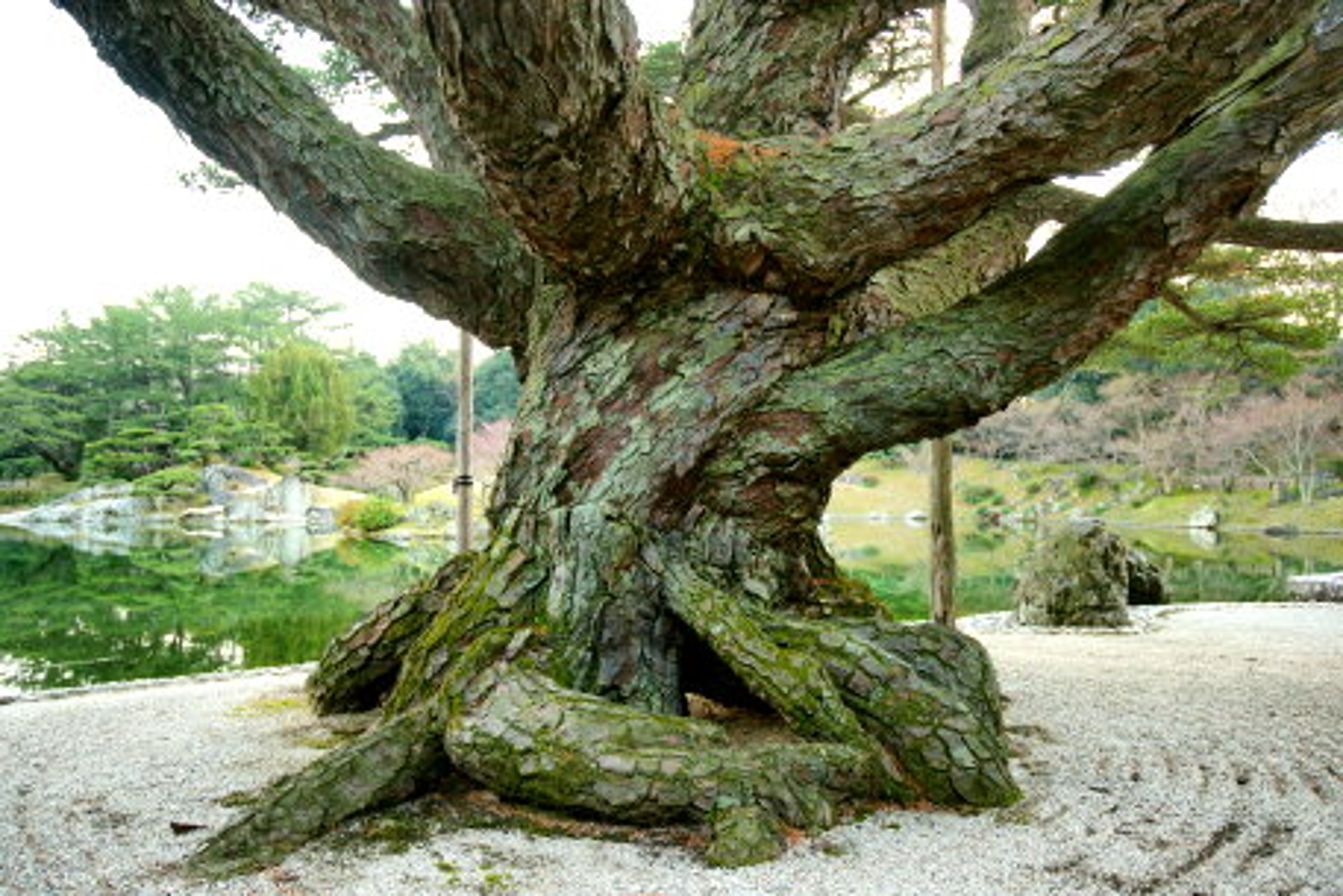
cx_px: 672
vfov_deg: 49.6
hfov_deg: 69.4
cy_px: 448
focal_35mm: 26
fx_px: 970
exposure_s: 1/60
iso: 800
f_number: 5.6
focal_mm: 26
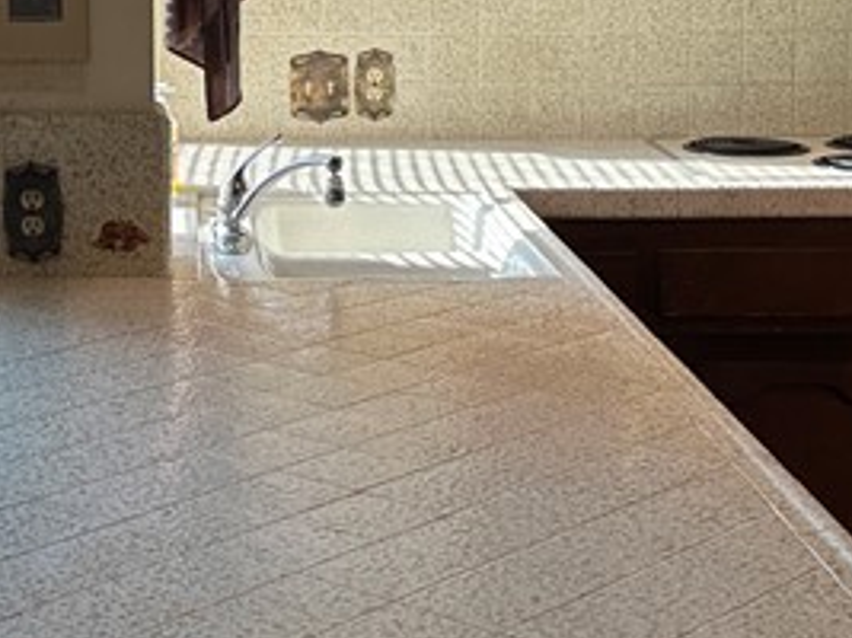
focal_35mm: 92
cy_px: 128
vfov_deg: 15.9
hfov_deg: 21.3
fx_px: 2263
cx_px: 300
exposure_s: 1/325
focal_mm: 6.86
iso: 80
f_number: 1.78
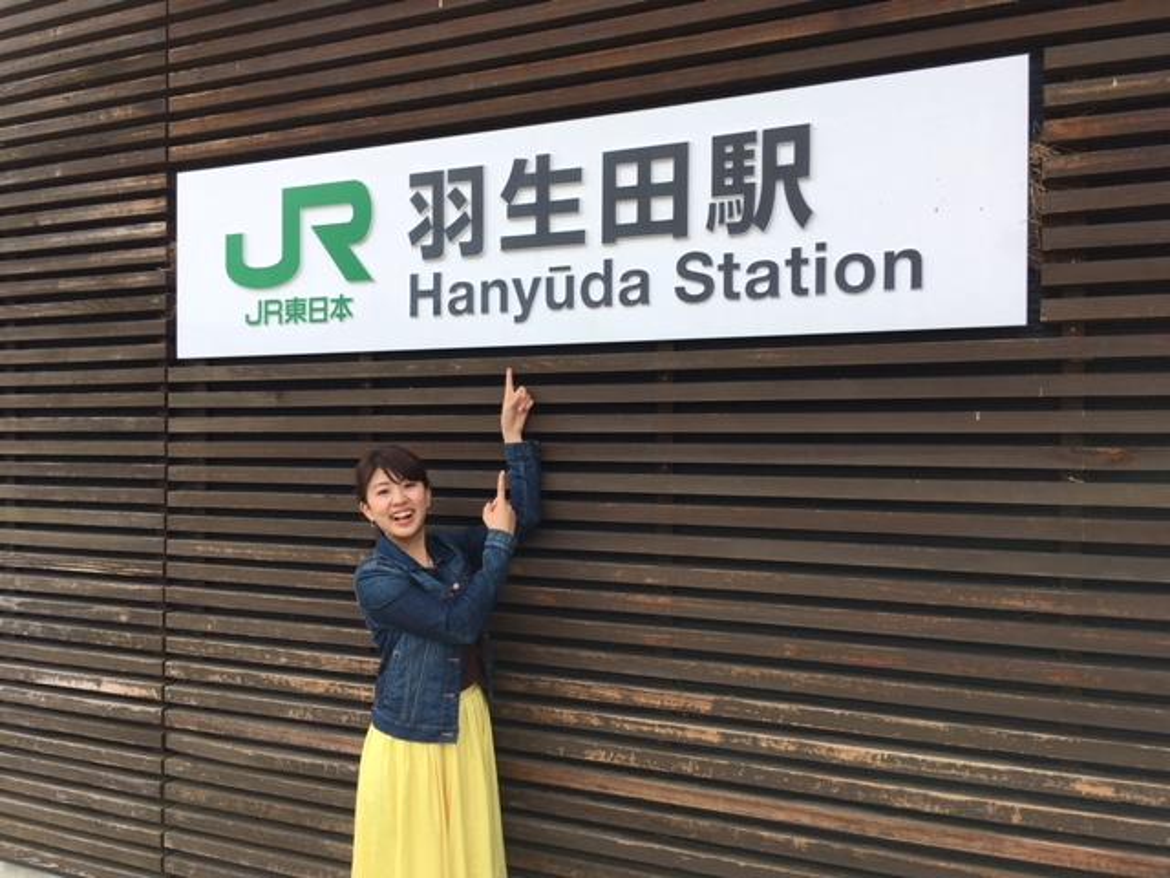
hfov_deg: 61.7
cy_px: 439
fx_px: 980
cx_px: 585
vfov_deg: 48.2
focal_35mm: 29
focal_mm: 4.15
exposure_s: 1/705
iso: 25
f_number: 2.2
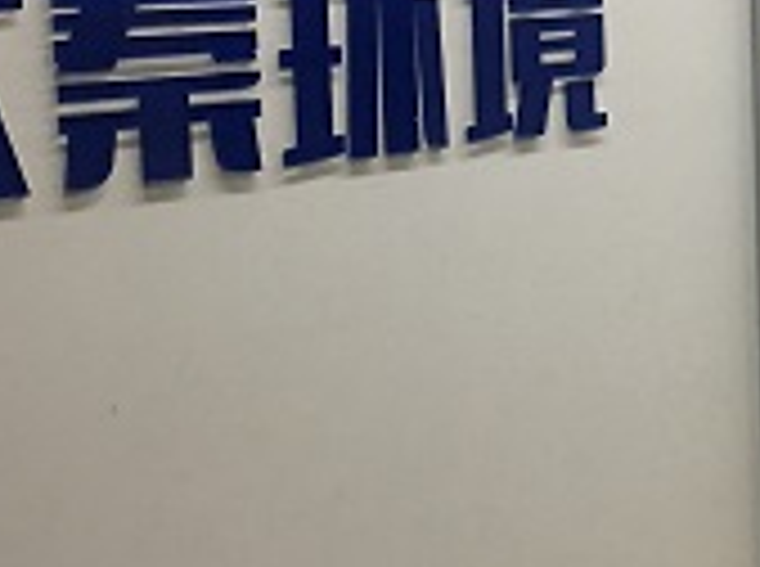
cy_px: 83
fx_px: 1884
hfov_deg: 22.1
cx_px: 720
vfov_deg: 16.9
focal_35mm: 86
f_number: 2.2
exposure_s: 1/17
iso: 100
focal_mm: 4.15
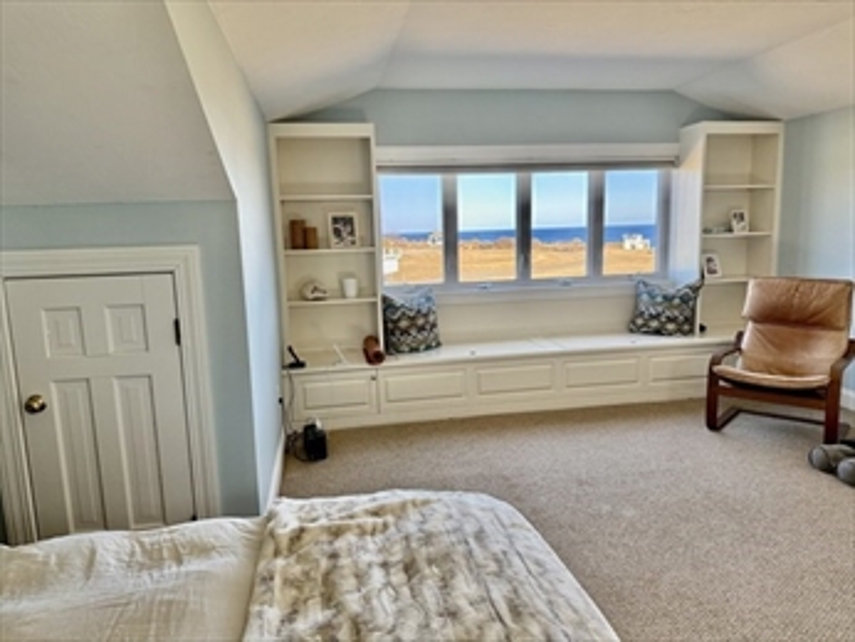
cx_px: 428
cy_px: 321
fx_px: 593
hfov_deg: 71.6
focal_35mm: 24
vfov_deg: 56.9
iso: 160
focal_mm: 6.76
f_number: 1.78
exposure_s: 1/232
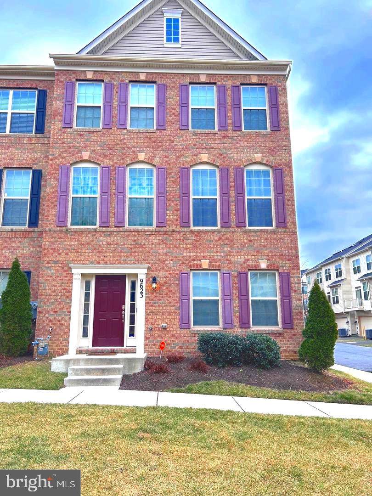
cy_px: 248
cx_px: 186
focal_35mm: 26
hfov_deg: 53.1
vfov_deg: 67.3
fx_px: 373
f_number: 1.5
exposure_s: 1/385
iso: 50
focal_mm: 5.7
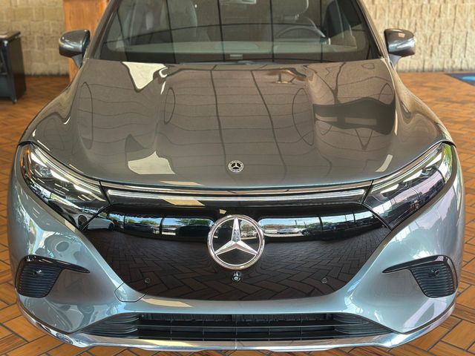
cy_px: 178
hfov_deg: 39.7
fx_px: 659
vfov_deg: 30.3
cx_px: 238
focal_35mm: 48
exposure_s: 1/120
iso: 100
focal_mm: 6.86
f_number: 1.78
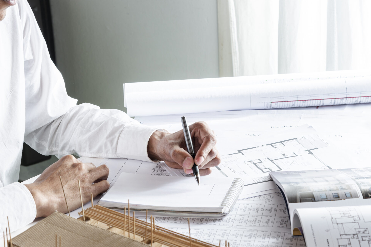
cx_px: 155
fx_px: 990
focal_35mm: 96
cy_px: 147
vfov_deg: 14.3
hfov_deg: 21.2
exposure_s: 1/160
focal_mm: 75
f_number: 10
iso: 100
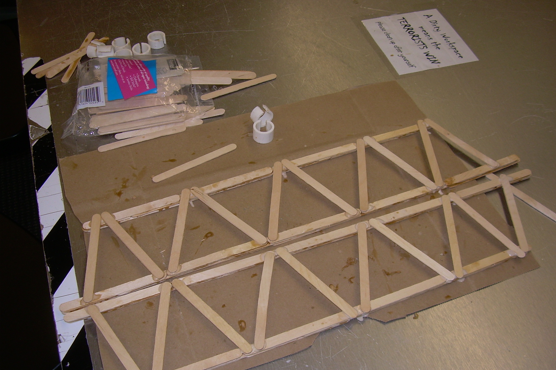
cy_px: 183
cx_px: 277
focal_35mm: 40
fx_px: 618
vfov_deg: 33.4
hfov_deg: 48.5
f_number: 2.8
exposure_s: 1/60
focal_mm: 6.3
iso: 50
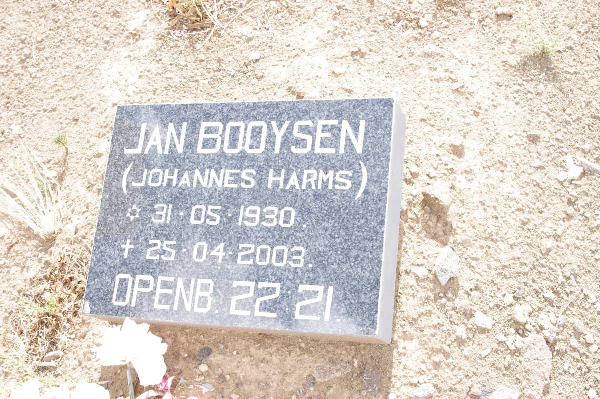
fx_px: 766
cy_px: 200
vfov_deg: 29.2
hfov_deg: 42.8
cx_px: 300
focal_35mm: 46
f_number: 11
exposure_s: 1/125
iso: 800
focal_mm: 30.63
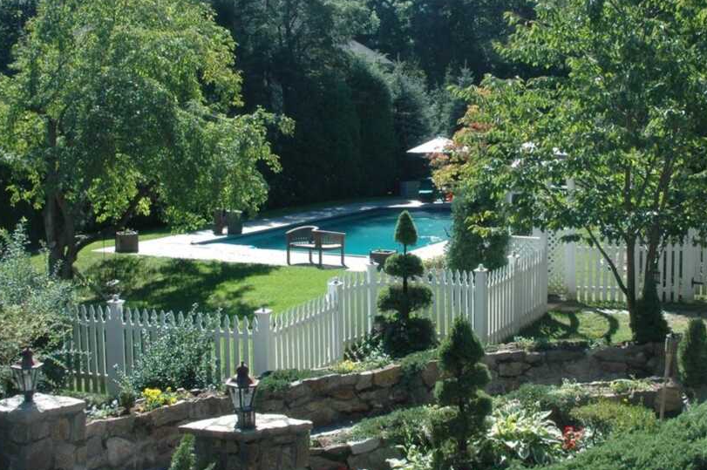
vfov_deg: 25.4
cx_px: 394
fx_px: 1040
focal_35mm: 53
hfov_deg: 37.5
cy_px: 192
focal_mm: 28
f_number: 7.1
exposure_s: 1/200
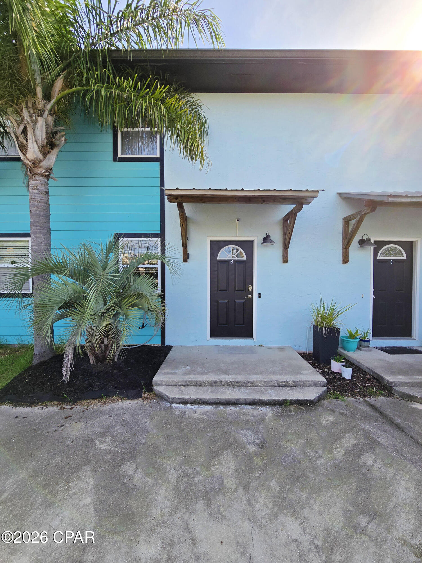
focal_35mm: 13
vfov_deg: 106.2
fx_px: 211
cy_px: 282
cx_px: 211
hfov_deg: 89.9
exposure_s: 1/1129
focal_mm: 2.2
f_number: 2.2
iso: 50
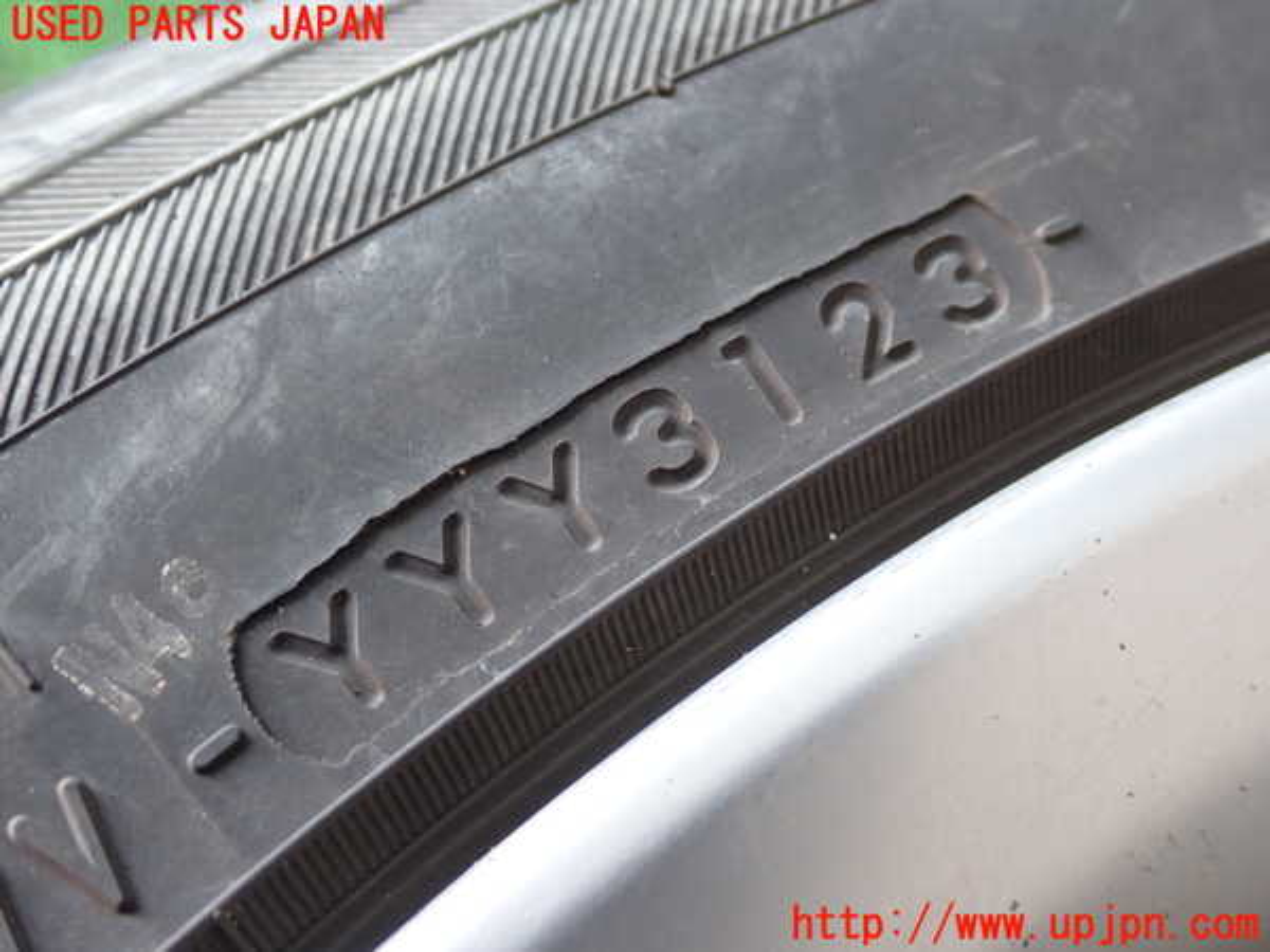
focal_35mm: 41
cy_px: 476
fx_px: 1504
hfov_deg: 45.8
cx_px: 635
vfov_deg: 35.1
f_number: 2.8
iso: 200
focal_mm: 7.31
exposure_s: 1/50
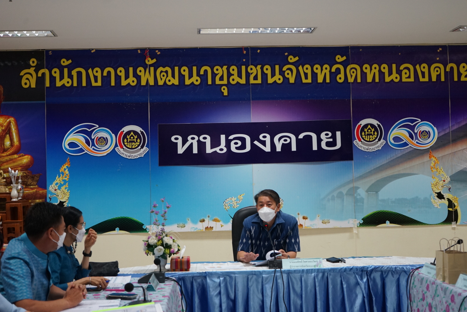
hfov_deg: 38.9
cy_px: 156
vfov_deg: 26.5
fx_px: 662
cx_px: 234
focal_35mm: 51
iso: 1600
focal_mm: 51
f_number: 4.5
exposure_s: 1/160
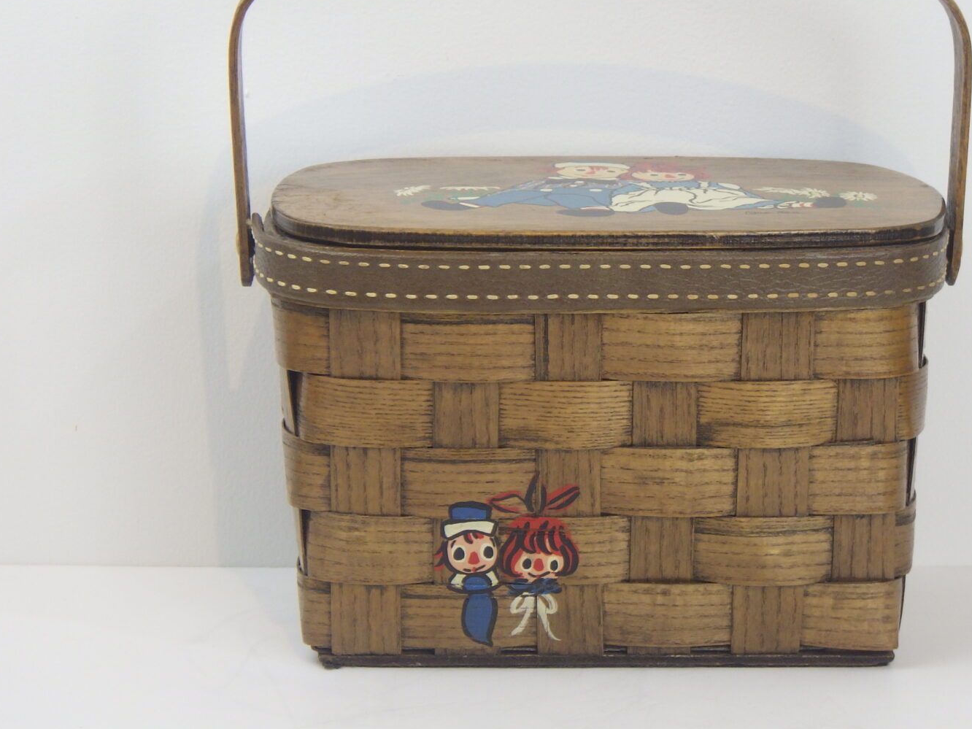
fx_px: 3117
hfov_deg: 17.7
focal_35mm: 111
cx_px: 609
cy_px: 252
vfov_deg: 13.3
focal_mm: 13.7
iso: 125
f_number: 4.8
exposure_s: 1/20
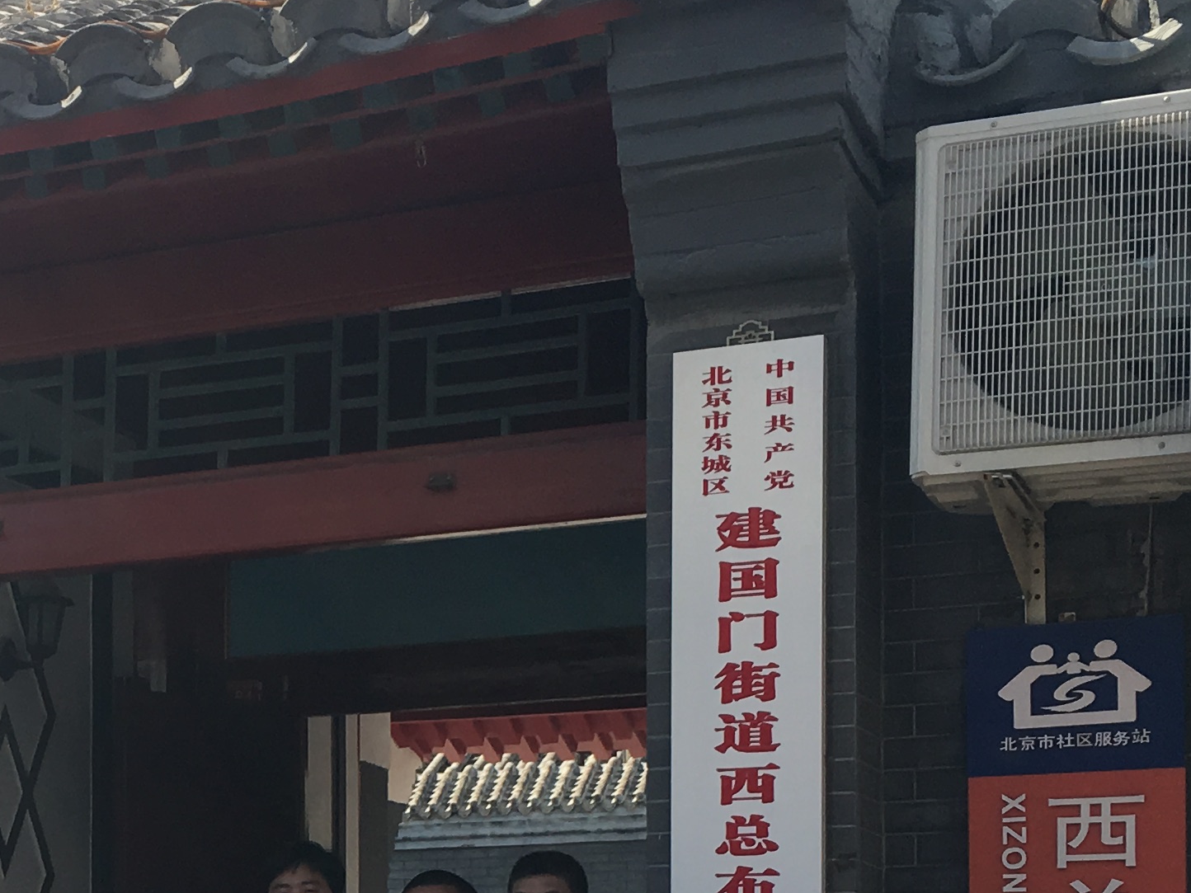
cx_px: 46
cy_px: 1016
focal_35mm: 81
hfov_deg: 23.3
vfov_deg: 17.5
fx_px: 2787
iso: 25
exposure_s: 1/718
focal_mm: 4.15
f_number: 2.2
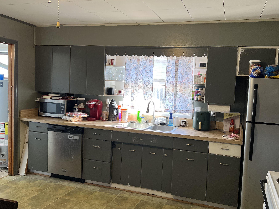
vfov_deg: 46.8
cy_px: 97
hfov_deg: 59.7
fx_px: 242
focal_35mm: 30
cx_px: 158
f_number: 1.5
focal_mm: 5.7
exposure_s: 1/120
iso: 80
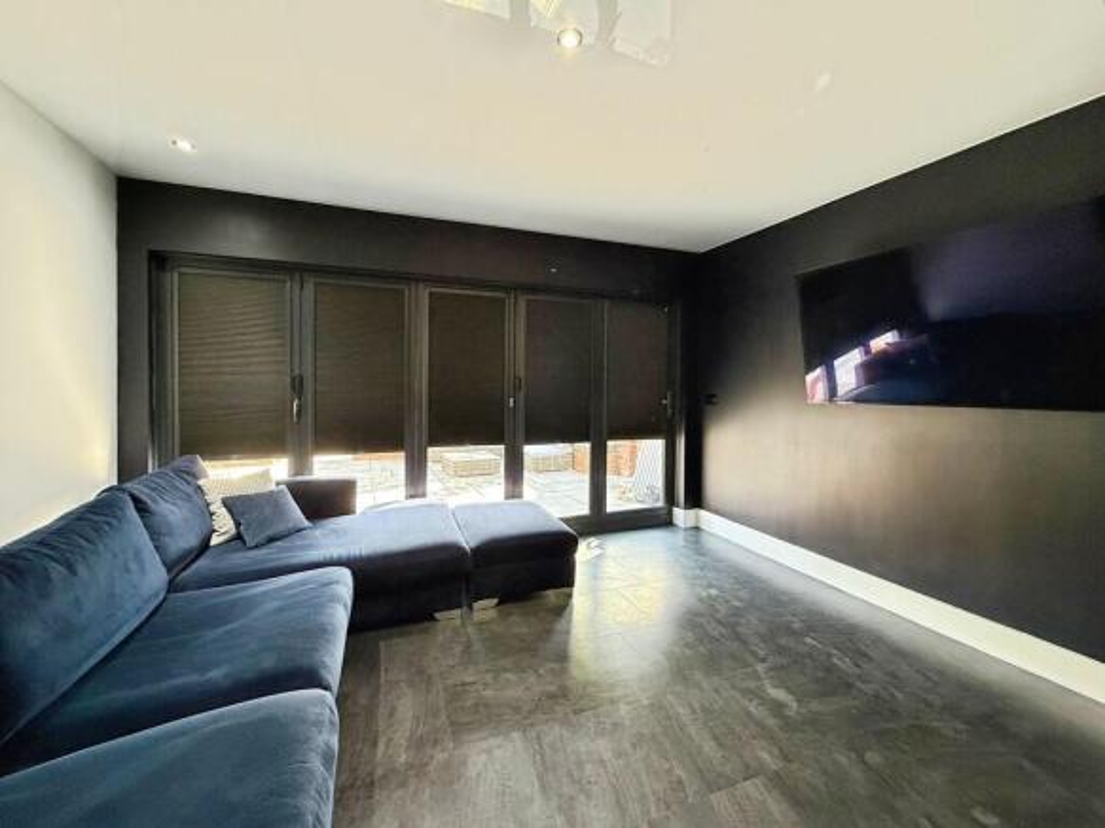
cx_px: 552
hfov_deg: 102.1
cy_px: 414
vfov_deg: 85.7
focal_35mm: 14
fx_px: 447
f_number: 2.2
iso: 400
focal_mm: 2.22
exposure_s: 1/50
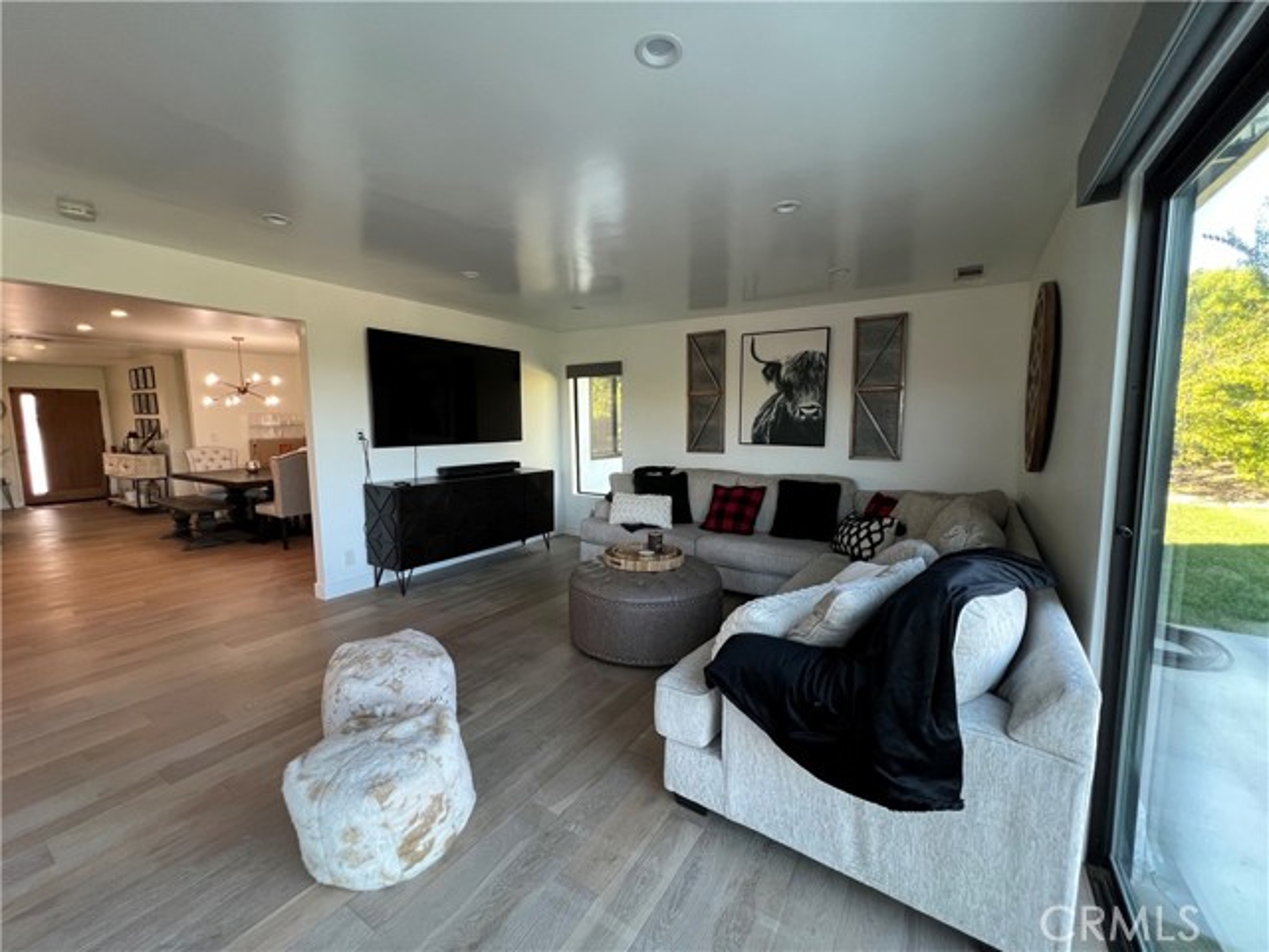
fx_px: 477
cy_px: 476
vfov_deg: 89.9
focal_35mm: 13
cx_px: 634
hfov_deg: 106.2
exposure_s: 1/120
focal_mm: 1.57
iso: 250
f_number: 1.8
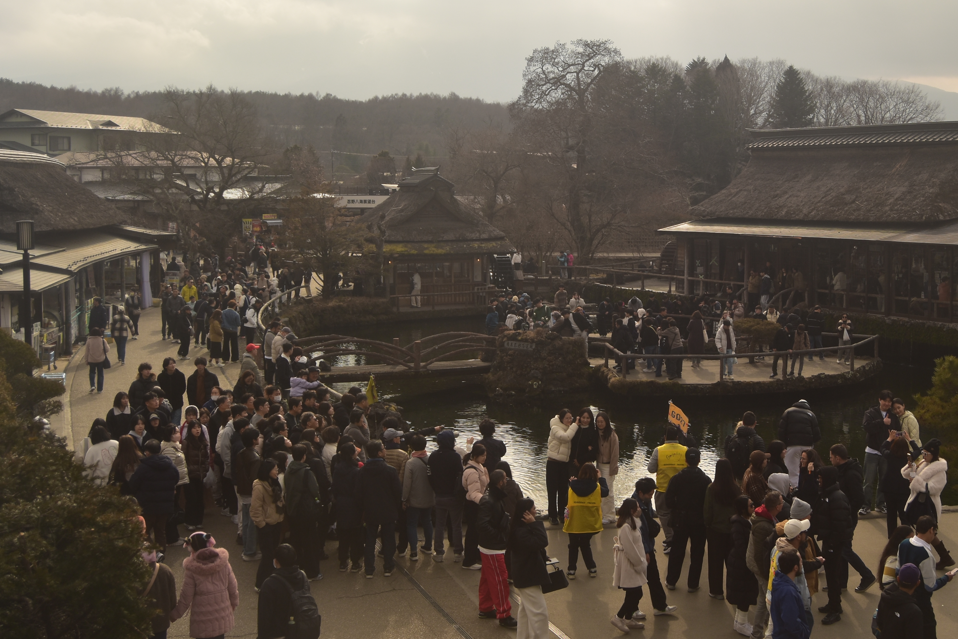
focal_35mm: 121
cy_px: 184
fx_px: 3212
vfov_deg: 11.3
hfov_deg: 16.9
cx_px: 614
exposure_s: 1/200
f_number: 8
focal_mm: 55
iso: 100
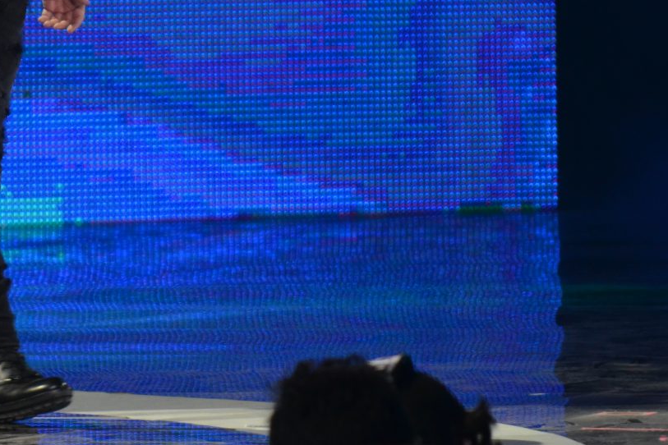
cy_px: -34
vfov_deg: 1.8
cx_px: 16
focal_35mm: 754
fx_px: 13990
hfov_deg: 2.7
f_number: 5.6
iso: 800
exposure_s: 1/125
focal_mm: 200
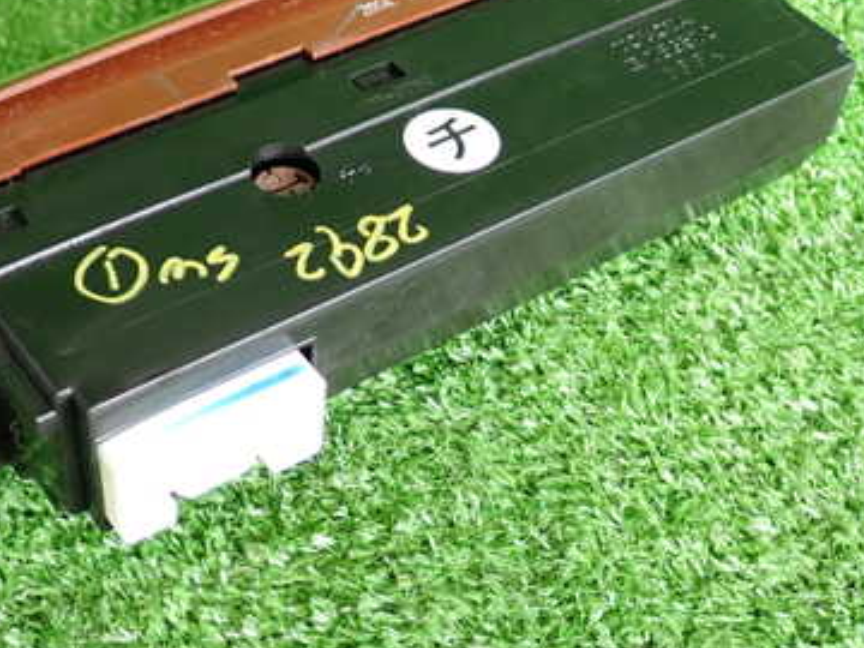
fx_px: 1498
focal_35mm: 60
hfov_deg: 32.1
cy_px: 350
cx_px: 346
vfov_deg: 24.4
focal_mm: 6.37
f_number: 2.5
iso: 250
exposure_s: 1/40
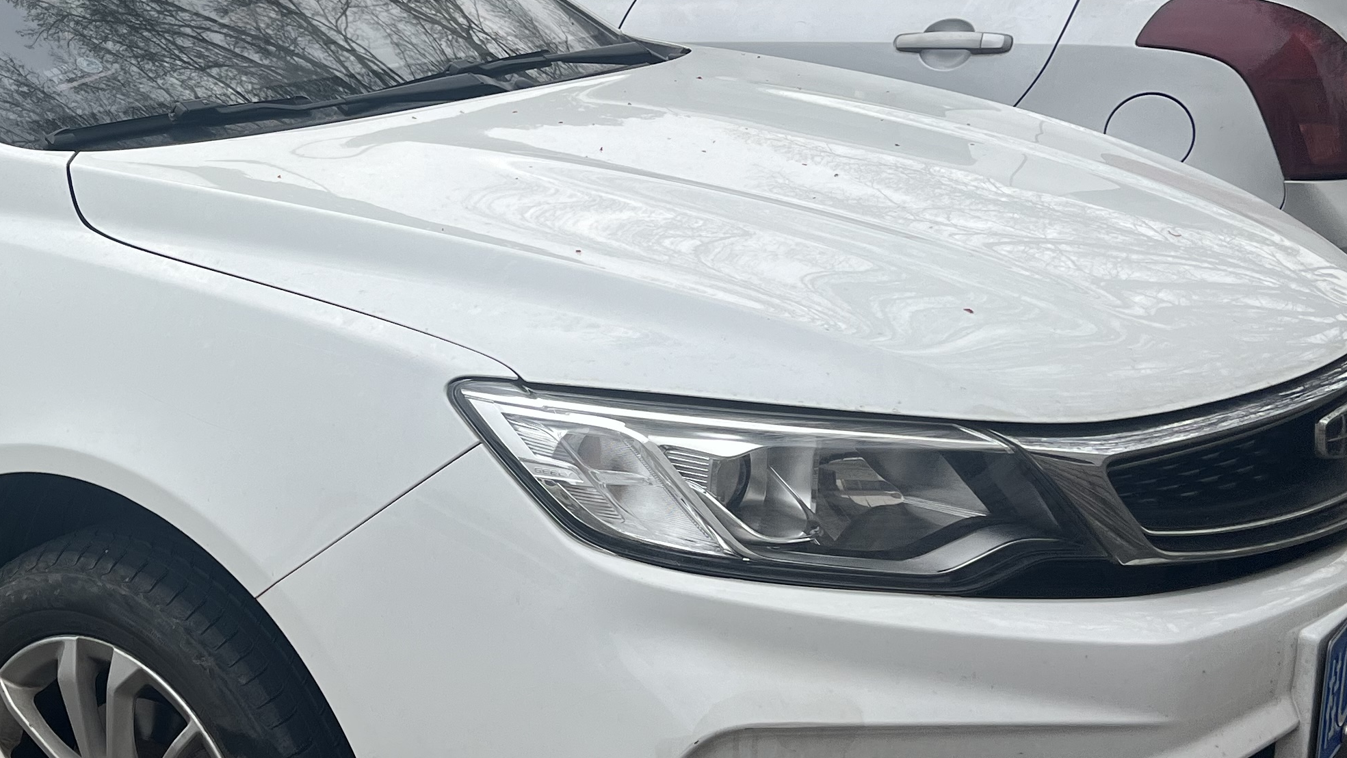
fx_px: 2072
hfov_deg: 34.2
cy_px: 338
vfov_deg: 20.7
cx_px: 161
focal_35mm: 58
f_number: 1.5
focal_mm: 5.7
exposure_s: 1/3257
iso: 50
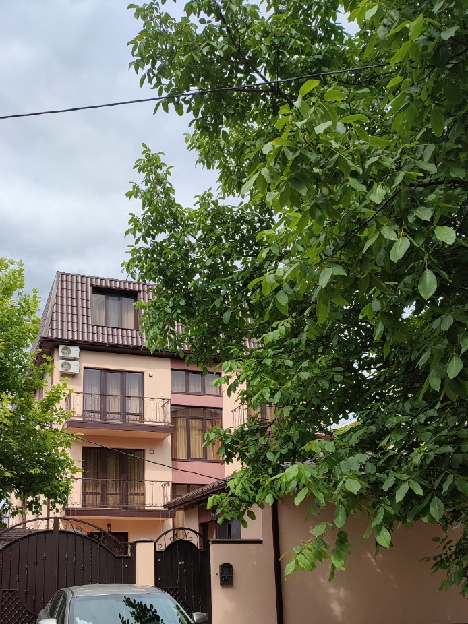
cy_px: 430
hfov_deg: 39.3
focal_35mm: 36
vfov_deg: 50.2
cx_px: 163
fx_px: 649
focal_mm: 6.04
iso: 50
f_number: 1.9
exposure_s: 1/667
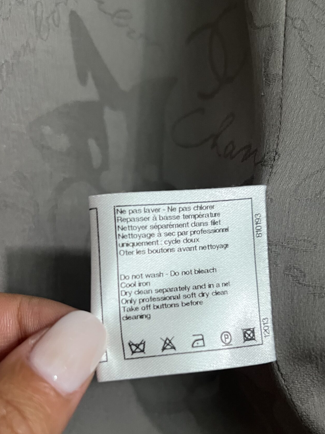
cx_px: 174
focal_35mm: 40
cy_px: 286
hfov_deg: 35.9
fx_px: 501
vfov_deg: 46.1
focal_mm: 5.7
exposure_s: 1/50
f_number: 1.5
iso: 250
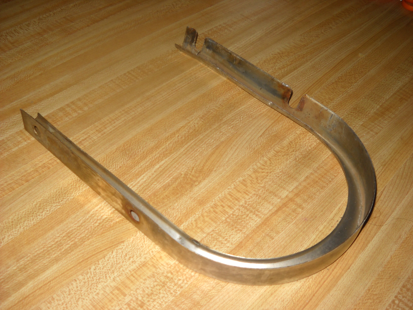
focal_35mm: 41
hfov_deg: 45.8
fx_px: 489
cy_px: 155
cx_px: 206
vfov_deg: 35.1
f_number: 3.1
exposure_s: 1/30
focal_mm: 6.72
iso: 64
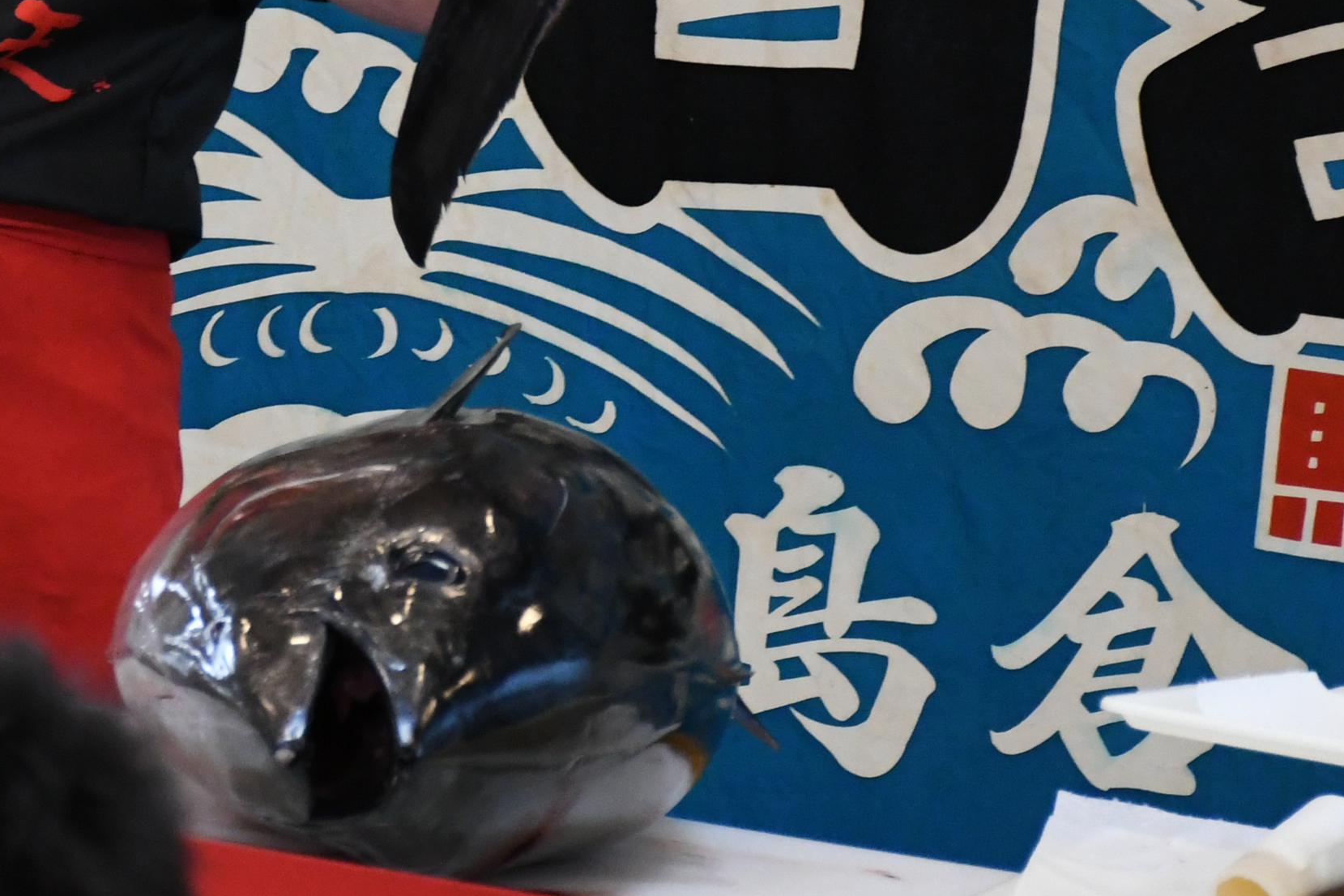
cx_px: 285
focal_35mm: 282
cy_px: 113
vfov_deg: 4.9
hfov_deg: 7.3
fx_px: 10527
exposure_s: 1/320
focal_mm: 75
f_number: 5
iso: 3200
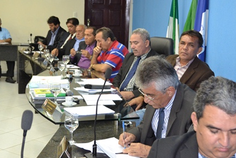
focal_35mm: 61
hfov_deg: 32.9
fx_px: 400
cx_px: 116
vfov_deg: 22.3
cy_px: 75
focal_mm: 36
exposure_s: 1/60
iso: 2000
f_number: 5
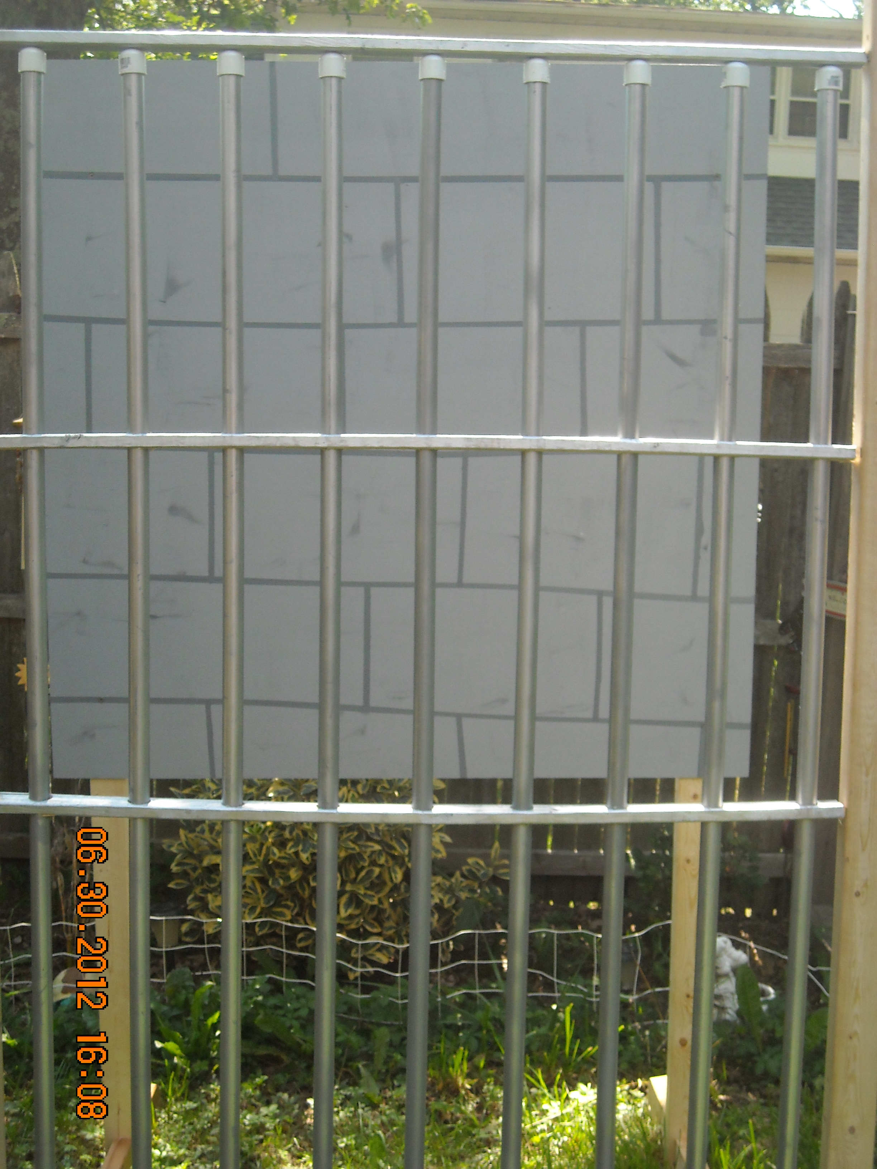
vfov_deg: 35.5
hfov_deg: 27.0
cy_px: 584
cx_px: 438
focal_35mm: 54
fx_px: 1824
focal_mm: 8.85
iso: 191
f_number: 3.3
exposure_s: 1/250
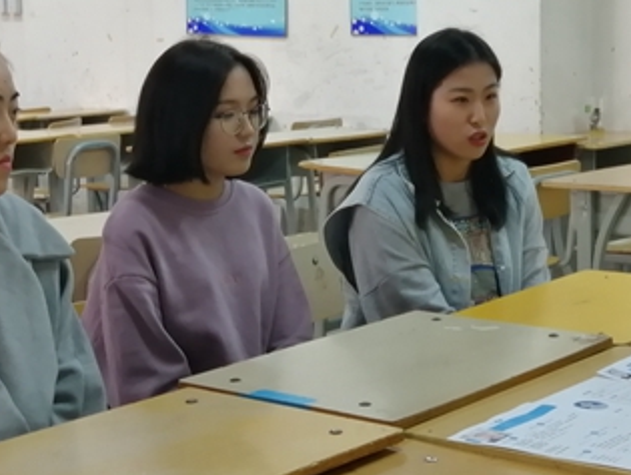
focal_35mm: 78
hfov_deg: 24.9
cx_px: 411
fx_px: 1423
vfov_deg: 18.9
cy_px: 196
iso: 100
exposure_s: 1/33.3
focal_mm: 3.6
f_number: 1.8
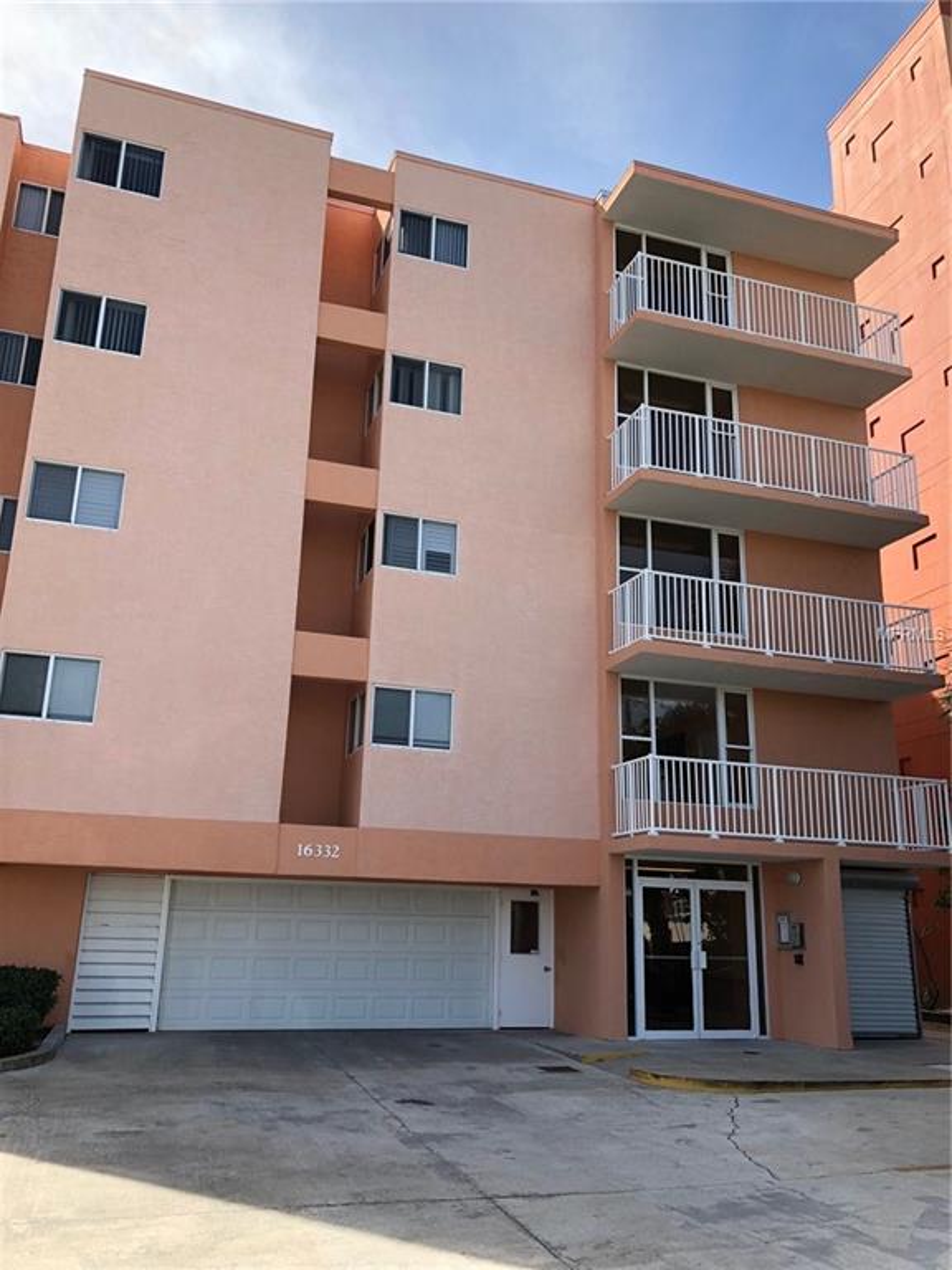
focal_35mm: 28
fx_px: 1027
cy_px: 635
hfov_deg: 49.7
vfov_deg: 63.4
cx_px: 476
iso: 20
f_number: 1.8
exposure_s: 1/941
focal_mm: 3.99
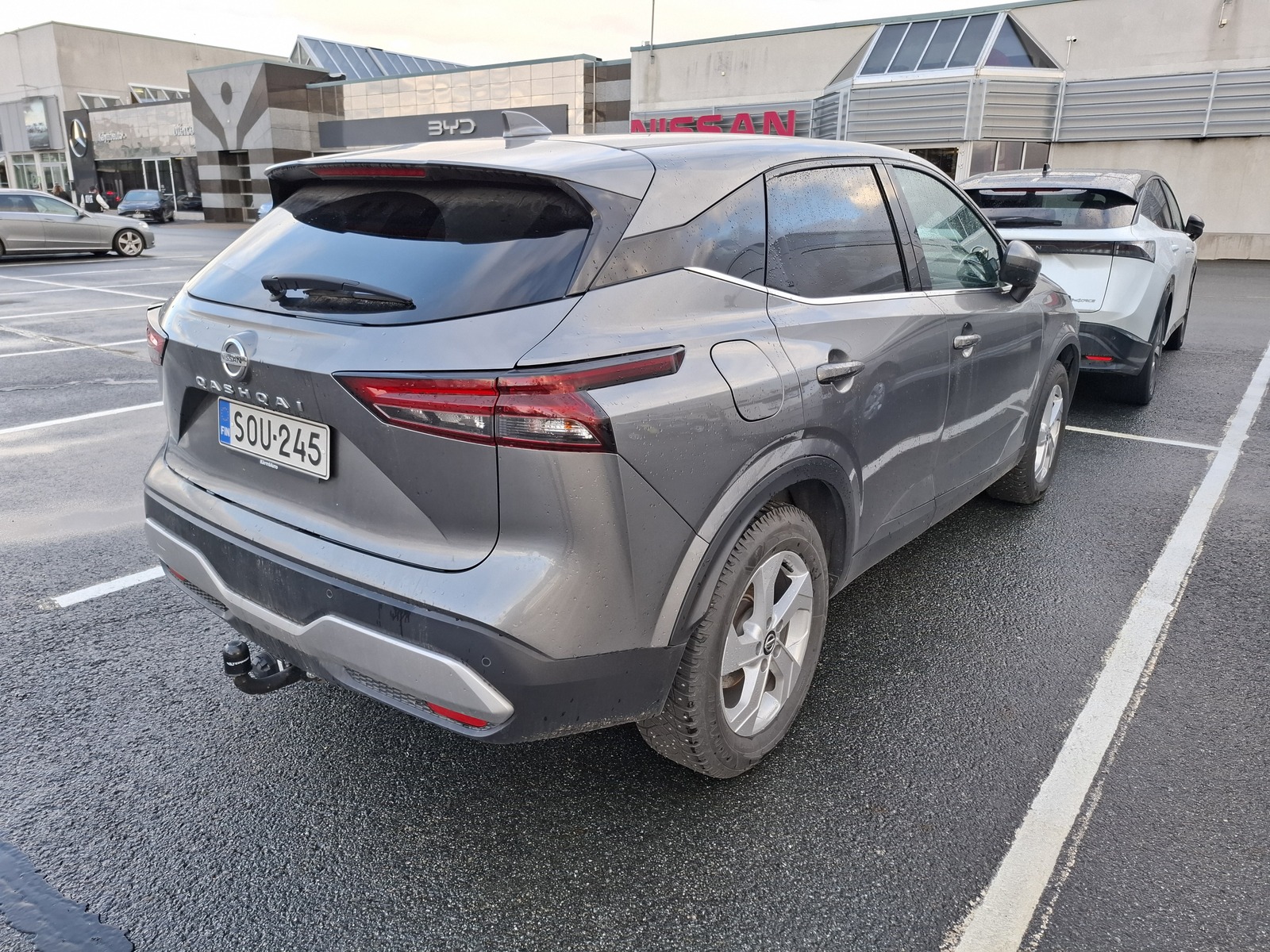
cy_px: 476
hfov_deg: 73.9
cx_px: 635
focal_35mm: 23
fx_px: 844
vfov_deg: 58.9
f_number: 1.8
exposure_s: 1/214
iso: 50
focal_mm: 5.54
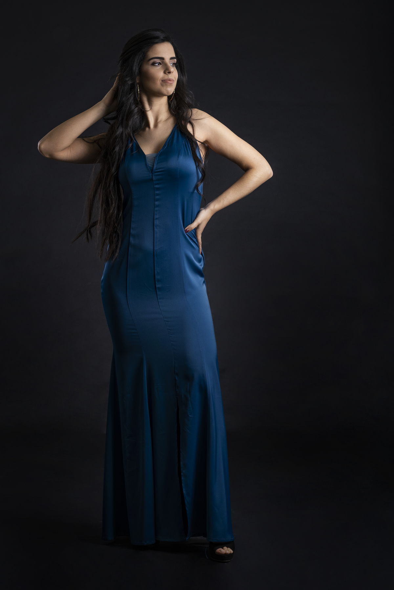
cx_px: 197
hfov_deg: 16.3
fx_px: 1379
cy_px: 295
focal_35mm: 84
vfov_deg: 24.2
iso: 160
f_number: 8
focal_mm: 56
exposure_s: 1/250
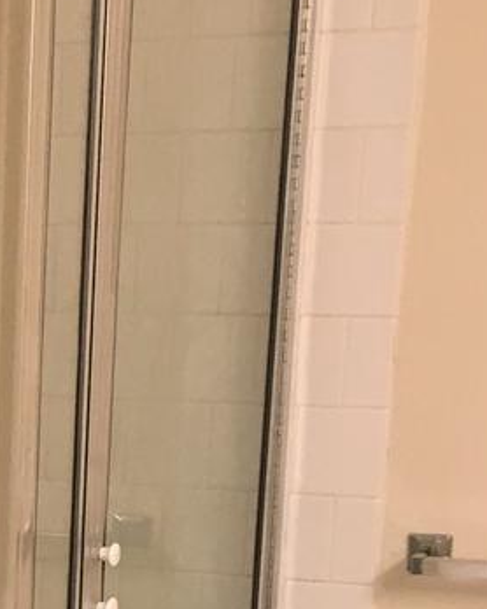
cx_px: -441
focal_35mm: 125
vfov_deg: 14.7
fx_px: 2254
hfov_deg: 11.3
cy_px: 812
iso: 32
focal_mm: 4.15
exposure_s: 1/30
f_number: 2.2
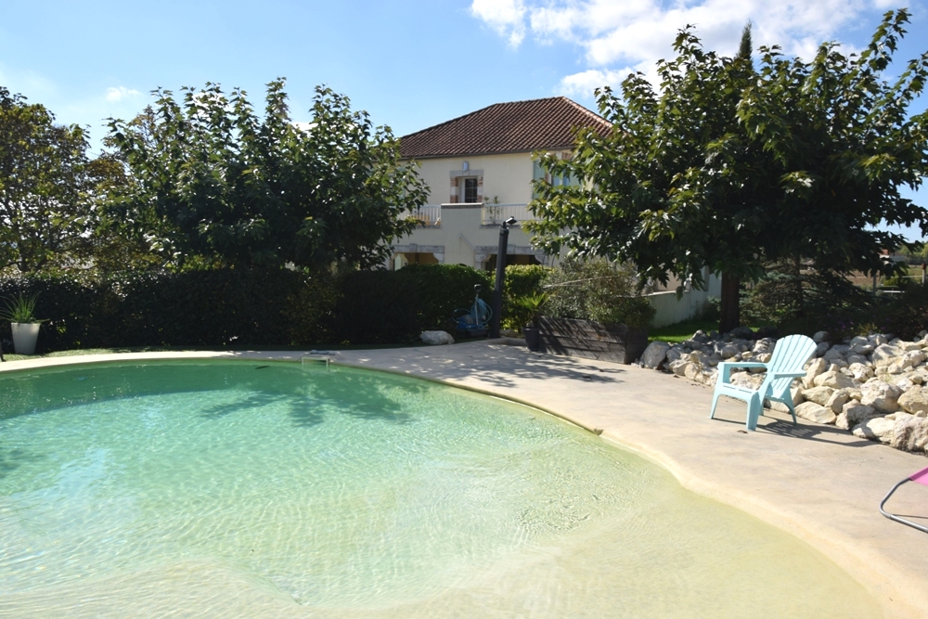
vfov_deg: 47.9
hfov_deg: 67.4
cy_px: 310
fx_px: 696
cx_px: 464
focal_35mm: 27
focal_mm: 18
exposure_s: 1/200
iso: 100
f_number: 11
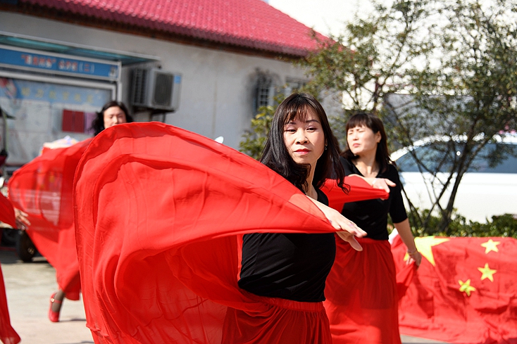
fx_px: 1220
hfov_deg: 23.9
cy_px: 187
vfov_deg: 16.1
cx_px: 273
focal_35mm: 85
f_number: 5
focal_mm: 78
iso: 125
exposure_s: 1/500
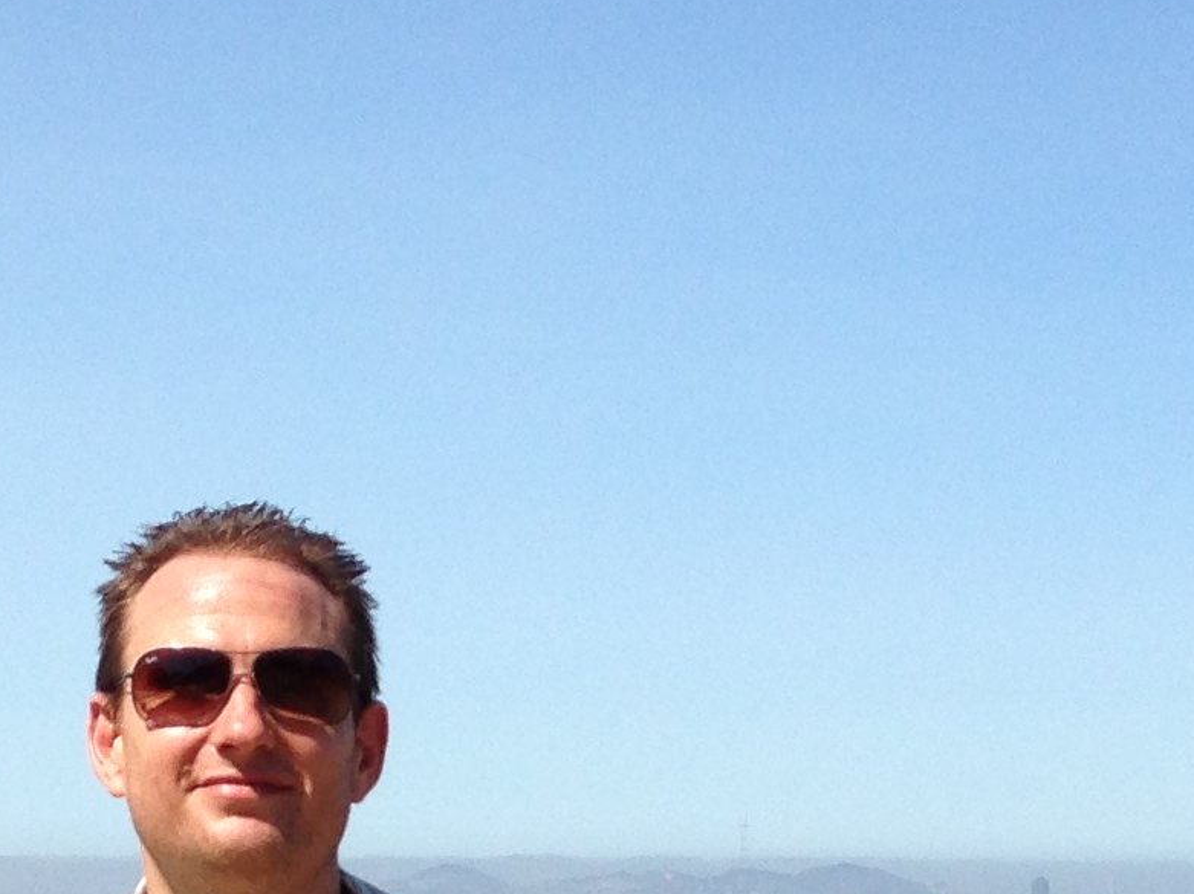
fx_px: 4758
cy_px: 1629
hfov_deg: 14.3
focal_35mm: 138
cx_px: 696
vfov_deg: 10.1
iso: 50
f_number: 2.4
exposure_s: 1/2008
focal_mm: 4.13
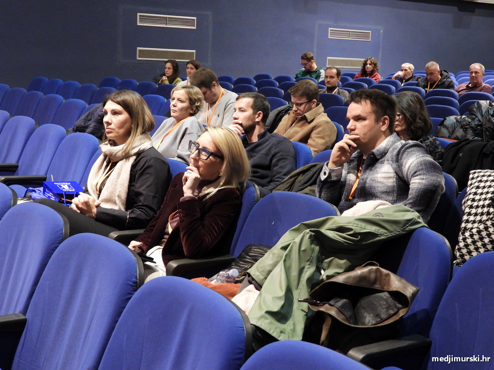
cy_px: 185
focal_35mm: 55
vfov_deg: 26.6
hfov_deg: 34.9
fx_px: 785
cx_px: 247
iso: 800
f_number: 3.5
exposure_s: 1/6
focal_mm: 9.8
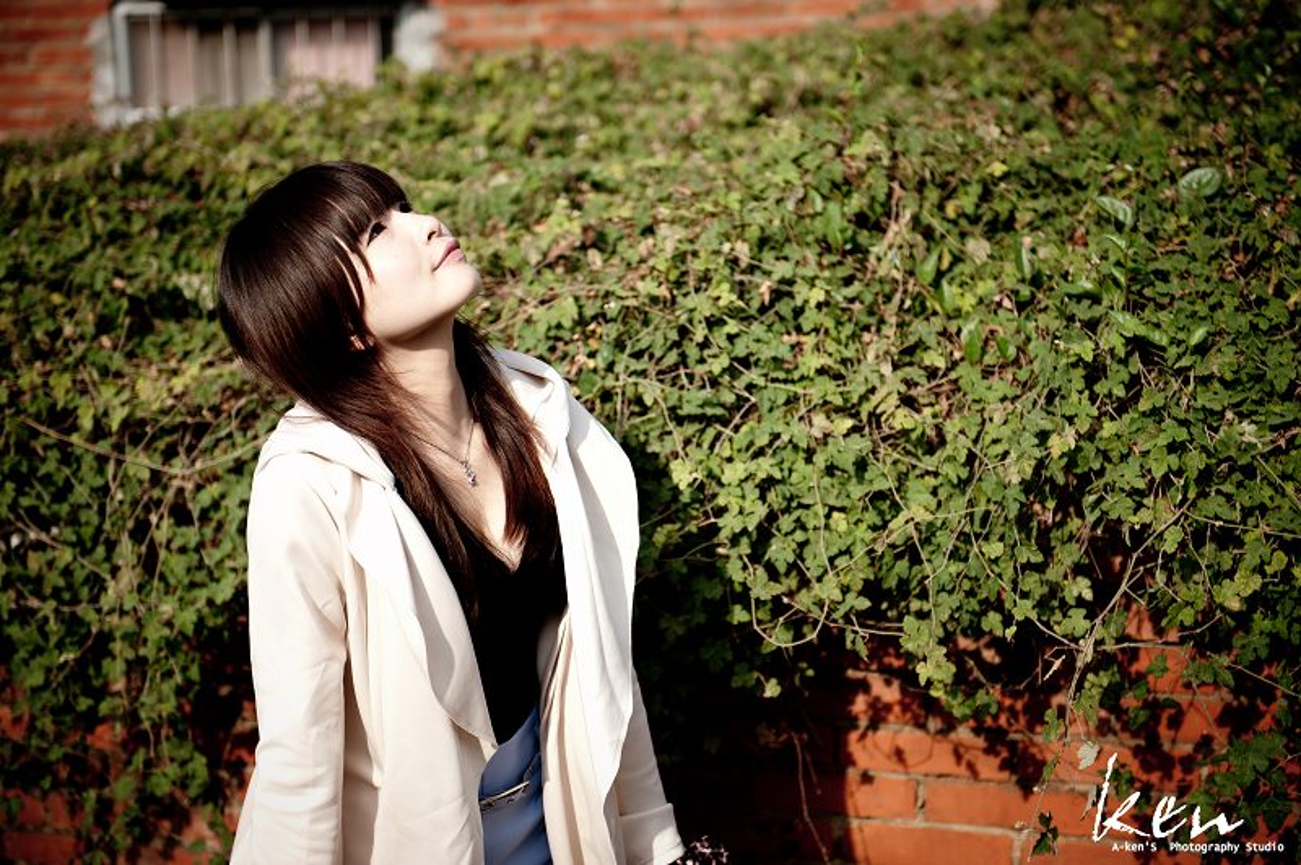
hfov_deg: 28.9
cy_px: 432
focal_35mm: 70
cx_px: 650
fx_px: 2528
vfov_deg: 19.4
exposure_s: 1/1000
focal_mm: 70
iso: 100
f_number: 2.8
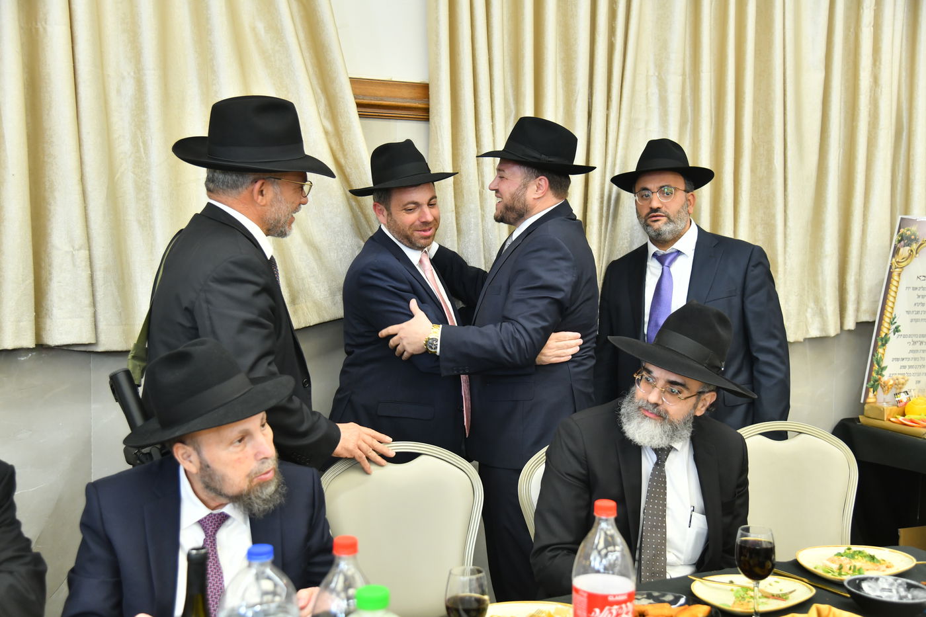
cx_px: 463
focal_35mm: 44
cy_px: 308
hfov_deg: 44.5
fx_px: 1132
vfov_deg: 30.5
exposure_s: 1/200
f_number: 4.5
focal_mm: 44
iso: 1000
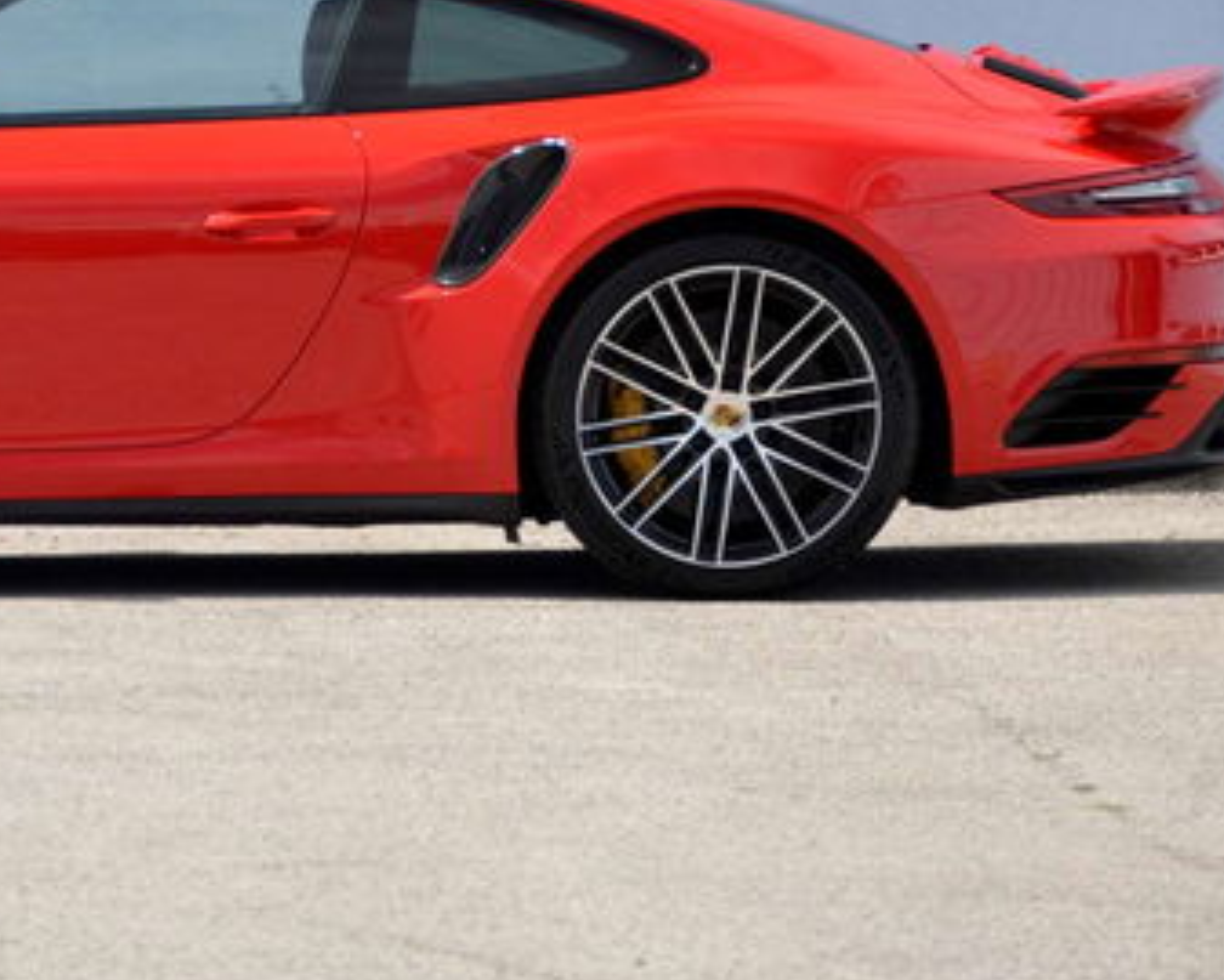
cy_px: 474
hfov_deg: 6.3
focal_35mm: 305
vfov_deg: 5.1
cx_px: 58
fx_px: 11055
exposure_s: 1/640
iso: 500
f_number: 6.3
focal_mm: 95
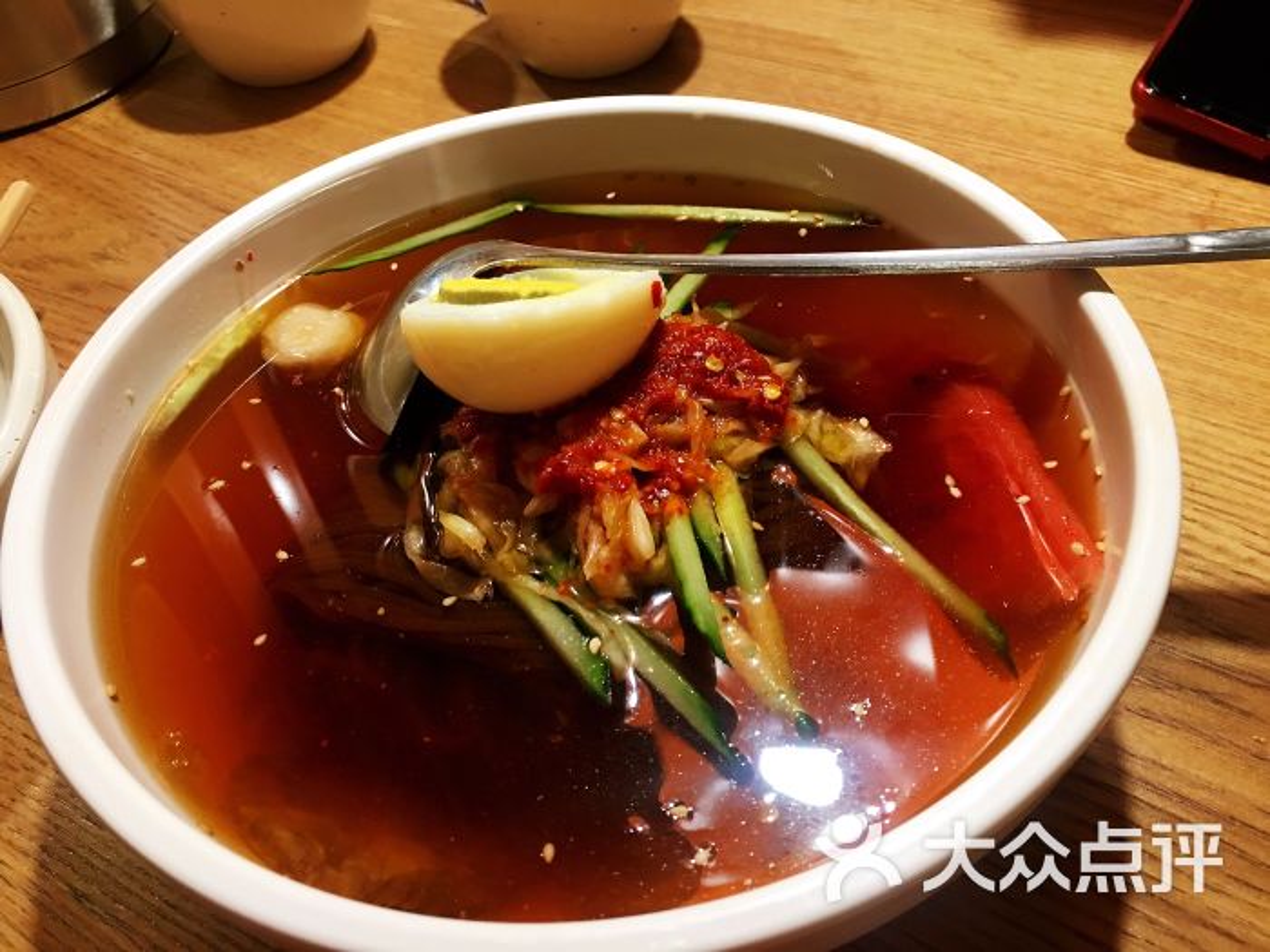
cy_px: 476
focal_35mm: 29
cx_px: 635
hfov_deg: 61.7
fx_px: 1064
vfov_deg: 48.2
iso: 80
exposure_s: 1/17
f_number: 2.2
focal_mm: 4.15
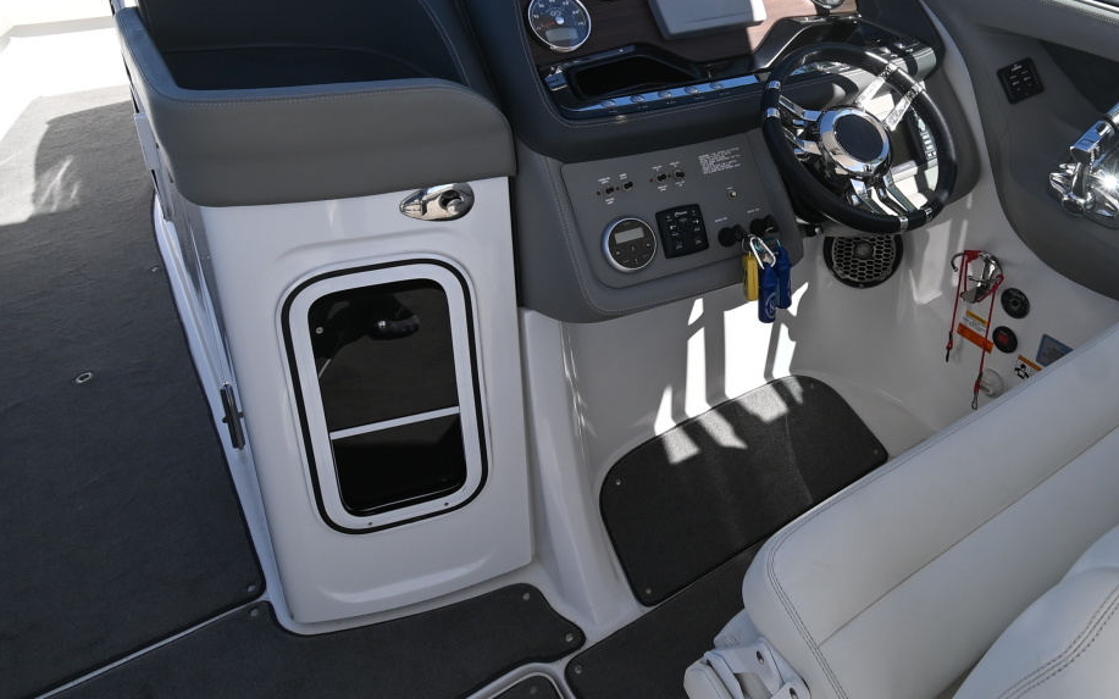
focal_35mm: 27
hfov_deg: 66.3
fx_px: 823
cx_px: 757
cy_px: 148
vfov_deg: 44.0
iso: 100
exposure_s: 1/320
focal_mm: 10
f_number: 6.3
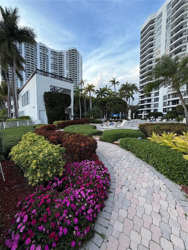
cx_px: 94
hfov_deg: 85.7
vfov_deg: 102.1
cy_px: 125
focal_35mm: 14
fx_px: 101
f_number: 2.2
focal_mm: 2.22
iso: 40
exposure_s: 1/613
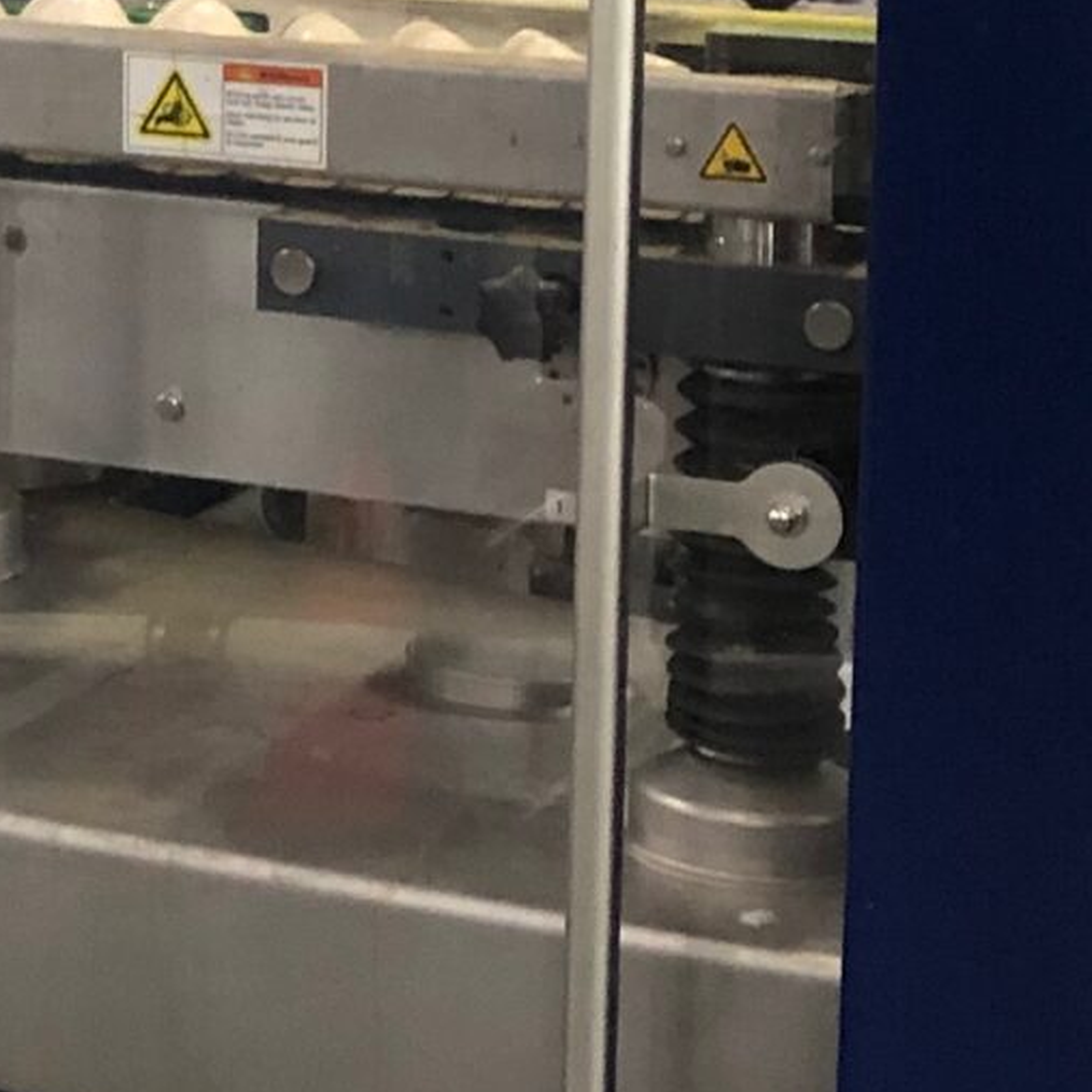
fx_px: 4461
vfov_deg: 13.7
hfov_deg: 13.2
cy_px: -56
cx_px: -508
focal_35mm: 125
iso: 100
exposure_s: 1/11
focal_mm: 3.99
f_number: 1.8
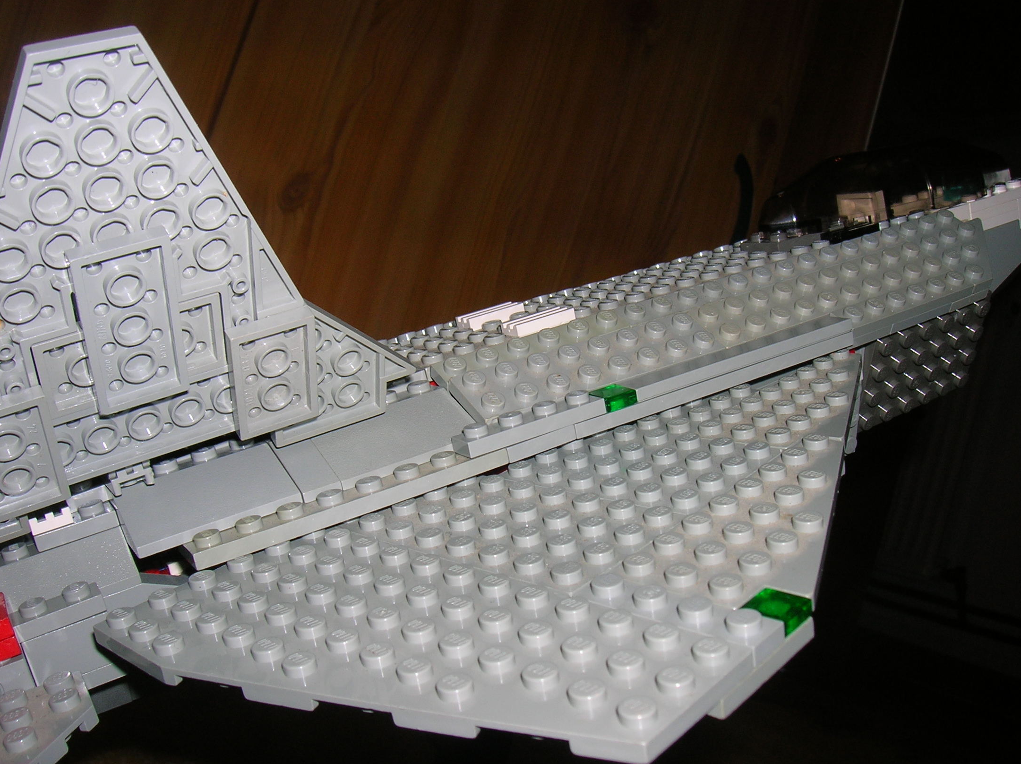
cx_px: 532
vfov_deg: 39.6
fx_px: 1061
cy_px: 380
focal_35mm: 36
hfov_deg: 51.4
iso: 50
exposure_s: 1/60.1
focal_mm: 5.7
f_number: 4.9
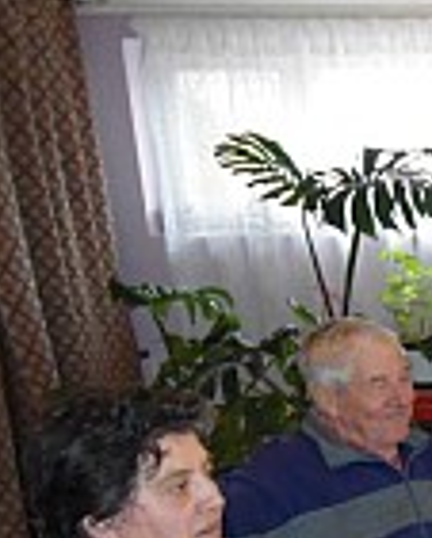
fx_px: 1149
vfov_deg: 24.9
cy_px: 565
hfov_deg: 17.7
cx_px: 745
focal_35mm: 72
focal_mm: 4.7
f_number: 2.8
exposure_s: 1/30
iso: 400
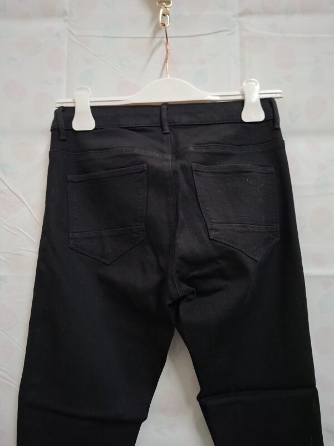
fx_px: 296
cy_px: 223
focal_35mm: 23
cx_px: 167
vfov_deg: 73.9
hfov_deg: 58.9
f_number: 1.8
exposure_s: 1/24
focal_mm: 5.54
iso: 500
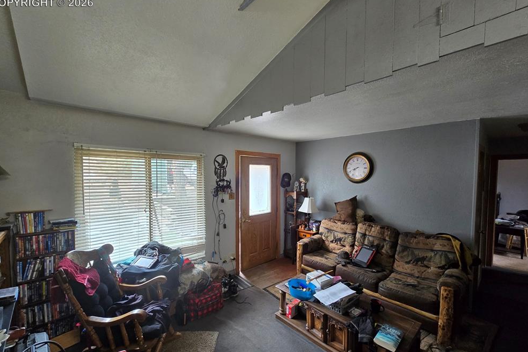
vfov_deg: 81.2
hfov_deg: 104.2
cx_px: 262
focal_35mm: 14
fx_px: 205
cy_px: 182
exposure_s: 1/60
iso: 200
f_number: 2.2
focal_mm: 2.2
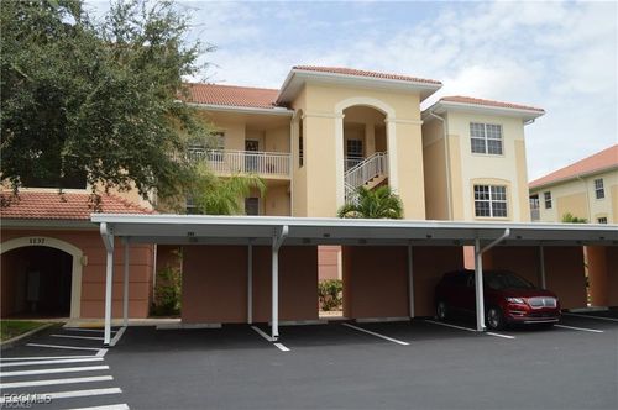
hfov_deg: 67.4
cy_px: 205
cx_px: 309
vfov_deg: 47.8
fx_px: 463
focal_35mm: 27
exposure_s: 1/200
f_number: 5.6
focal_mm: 18
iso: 100
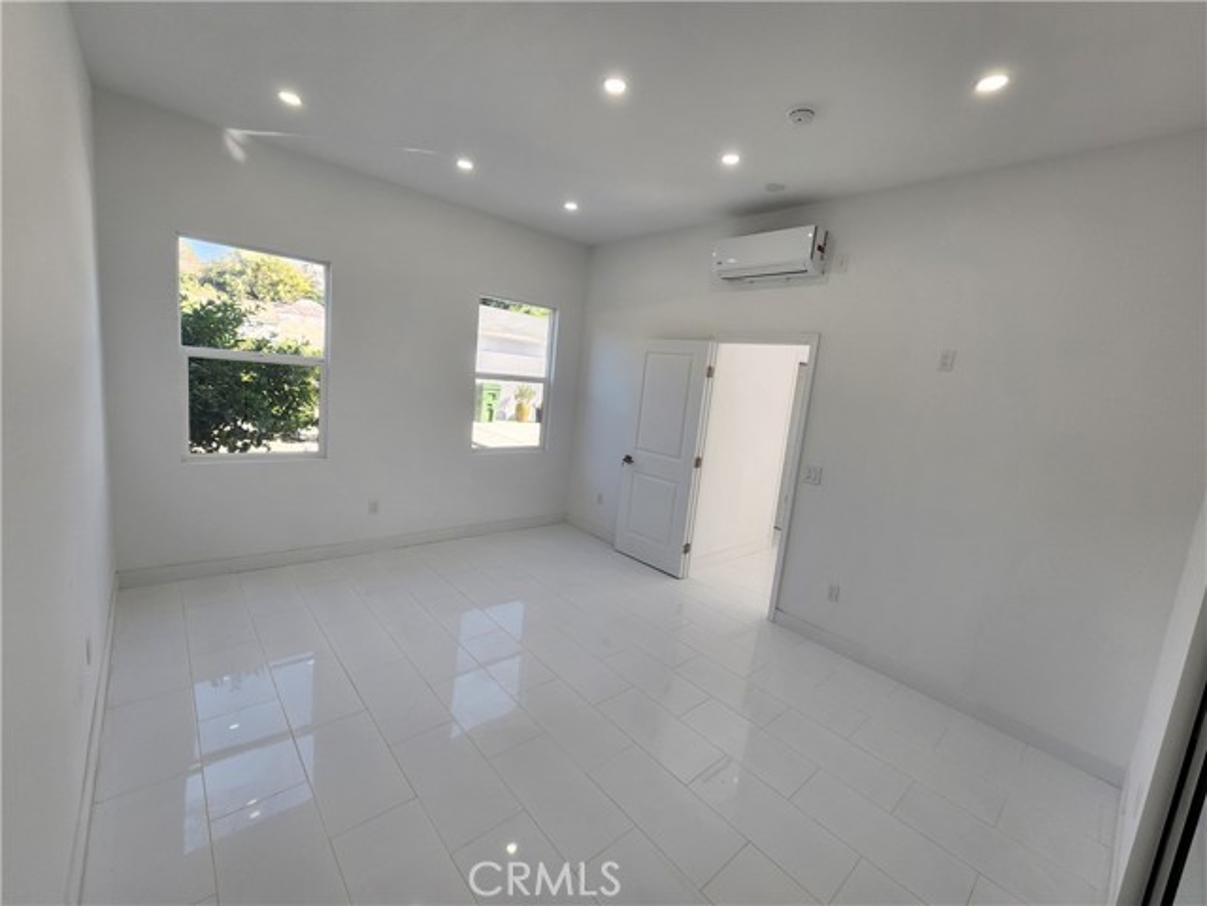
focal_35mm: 13
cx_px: 604
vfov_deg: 89.9
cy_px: 453
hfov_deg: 106.2
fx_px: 453
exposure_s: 1/127
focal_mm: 2.2
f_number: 2.2
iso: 50
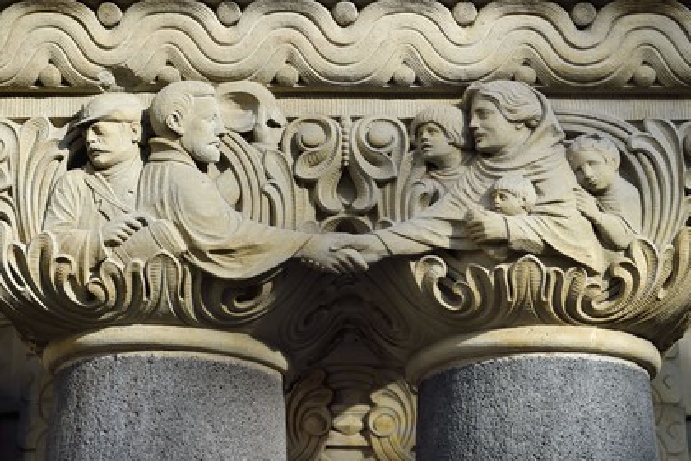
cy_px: 230
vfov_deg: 19.5
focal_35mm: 70
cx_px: 346
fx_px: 1344
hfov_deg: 28.8
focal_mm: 70
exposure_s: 1/200
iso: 200
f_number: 9
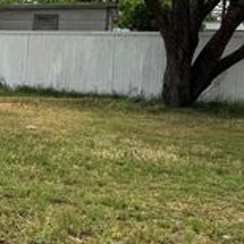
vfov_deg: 24.9
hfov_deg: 21.2
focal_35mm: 69
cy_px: 85
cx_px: -119
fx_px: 550
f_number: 1.78
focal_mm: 6.76
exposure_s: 1/7092
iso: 80
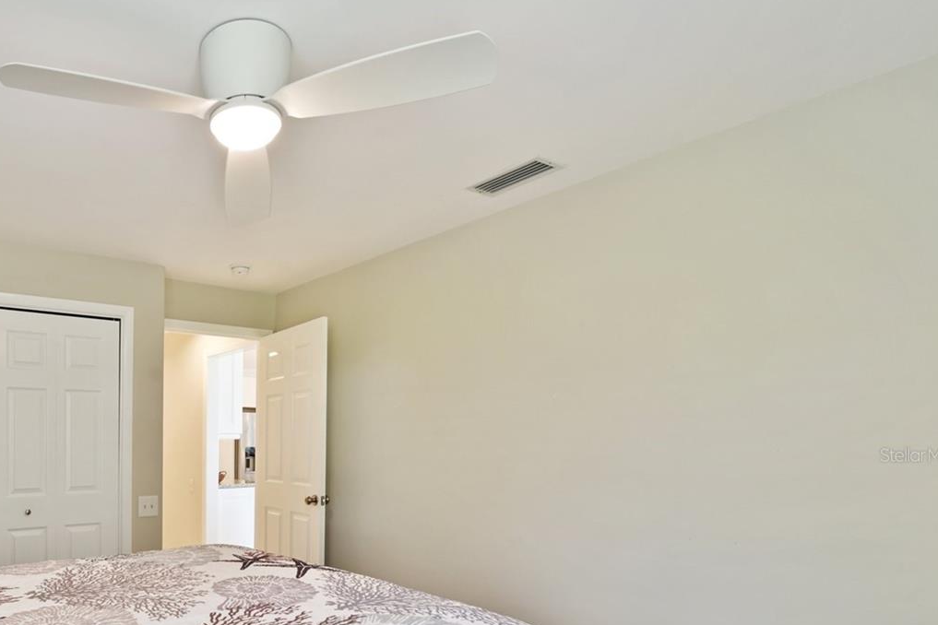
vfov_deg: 55.0
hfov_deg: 72.6
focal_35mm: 22
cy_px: 455
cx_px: 224
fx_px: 573
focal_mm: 14
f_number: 8
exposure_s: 1/5
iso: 400
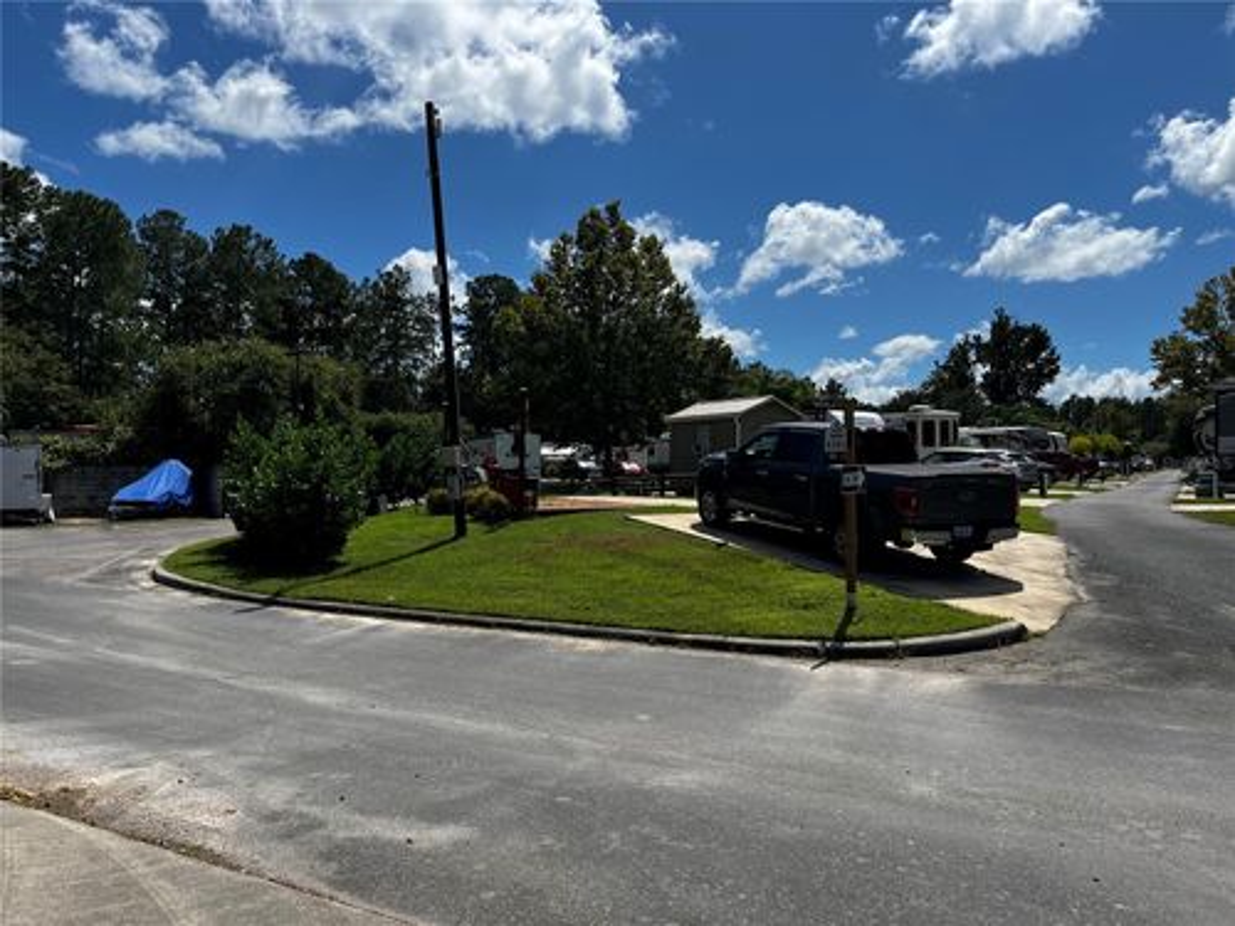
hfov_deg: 67.3
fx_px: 928
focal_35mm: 26
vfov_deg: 53.1
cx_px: 618
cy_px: 463
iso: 50
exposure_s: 1/6173
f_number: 1.6
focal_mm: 5.1
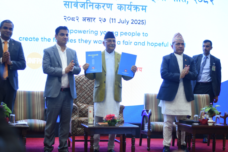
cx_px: 114
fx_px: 475
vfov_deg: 18.2
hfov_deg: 27.0
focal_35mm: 75
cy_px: 76
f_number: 1.8
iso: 500
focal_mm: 50
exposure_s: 1/80
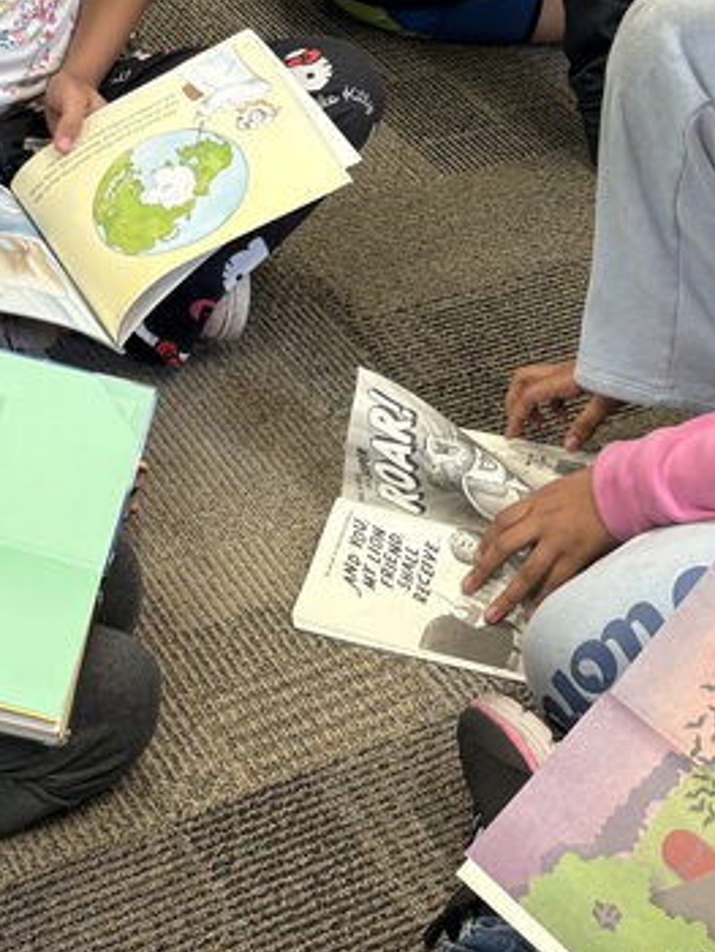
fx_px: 2091
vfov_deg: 24.6
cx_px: 413
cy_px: 33
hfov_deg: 19.4
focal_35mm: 76
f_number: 1.6
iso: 100
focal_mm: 5.96
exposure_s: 1/60
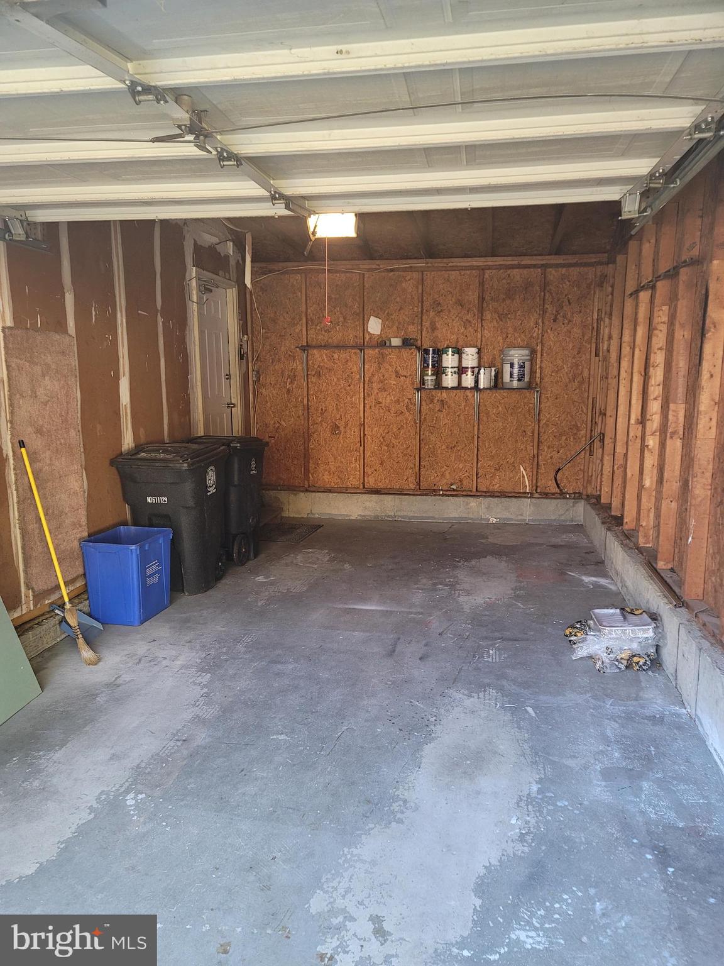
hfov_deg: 54.9
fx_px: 697
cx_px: 362
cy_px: 483
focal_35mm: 25
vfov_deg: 69.4
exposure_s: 1/120
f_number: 1.8
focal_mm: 7
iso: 250
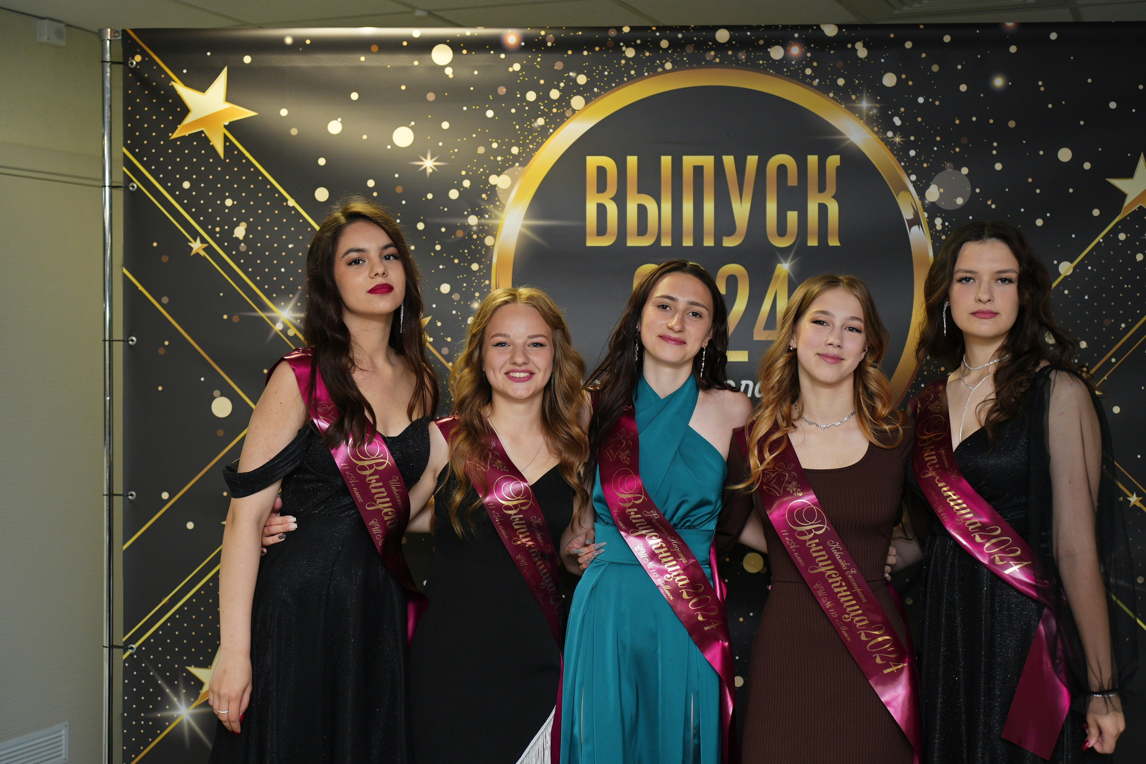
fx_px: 1432
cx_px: 573
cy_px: 382
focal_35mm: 45
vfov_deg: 29.9
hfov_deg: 43.6
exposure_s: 1/160
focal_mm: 45
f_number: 2.8
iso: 800
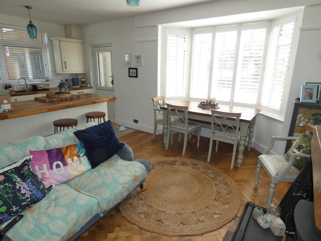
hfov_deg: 81.7
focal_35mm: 20
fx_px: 185
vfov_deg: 66.0
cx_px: 160
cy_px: 120
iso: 80
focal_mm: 3.6
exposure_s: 1/100
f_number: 2.8
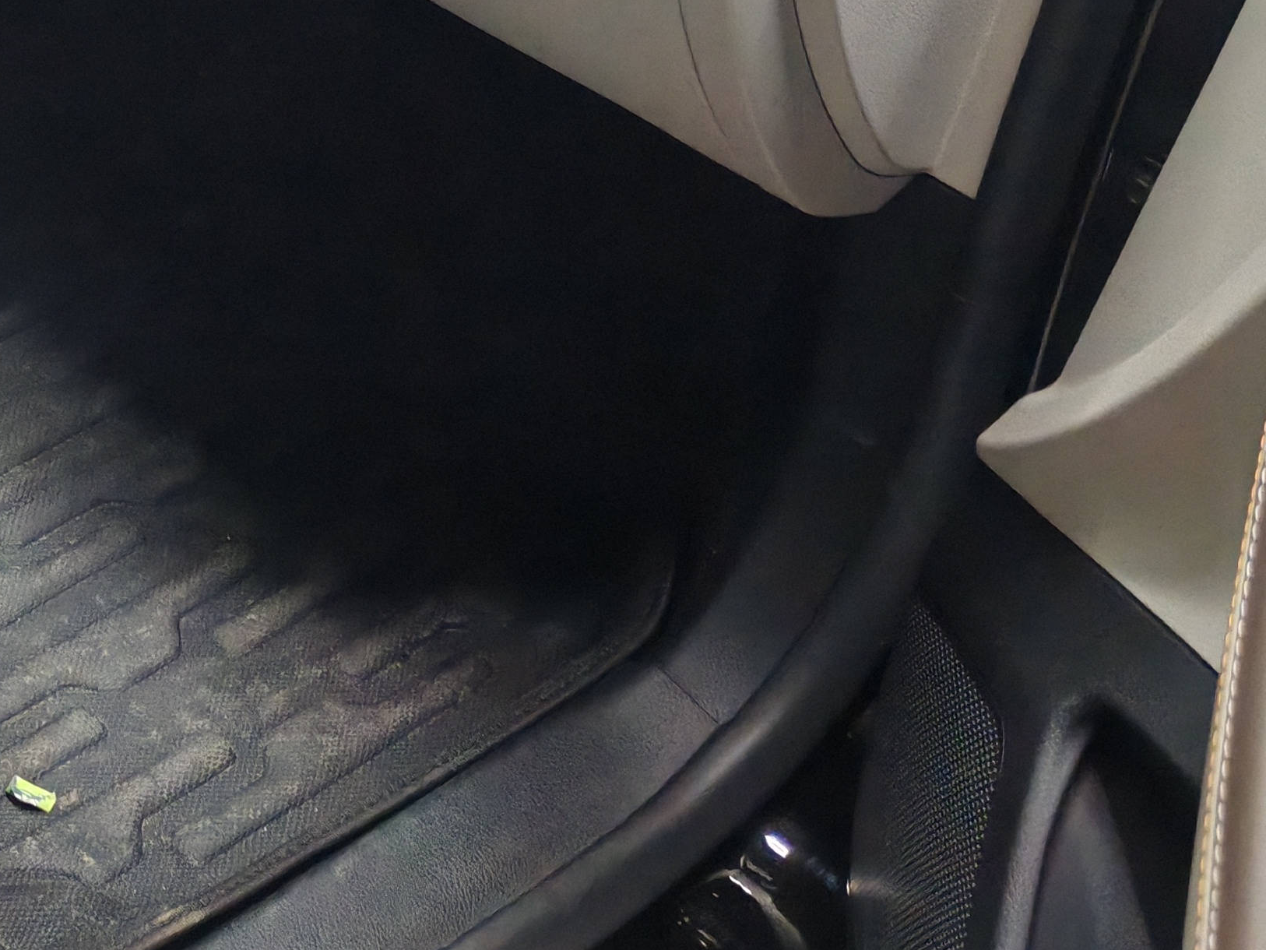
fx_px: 2487
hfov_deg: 25.4
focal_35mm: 68
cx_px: -279
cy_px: -76
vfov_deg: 20.7
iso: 1250
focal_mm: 5.52
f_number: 1.95
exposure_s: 1/33
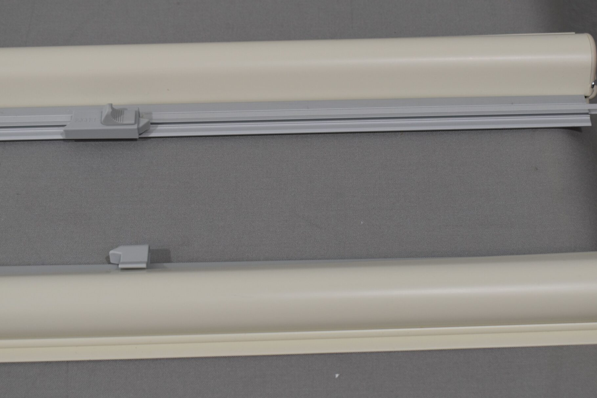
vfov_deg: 18.9
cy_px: 216
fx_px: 1194
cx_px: 294
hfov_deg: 28.1
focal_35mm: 72
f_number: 5.6
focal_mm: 34
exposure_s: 1/125
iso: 250
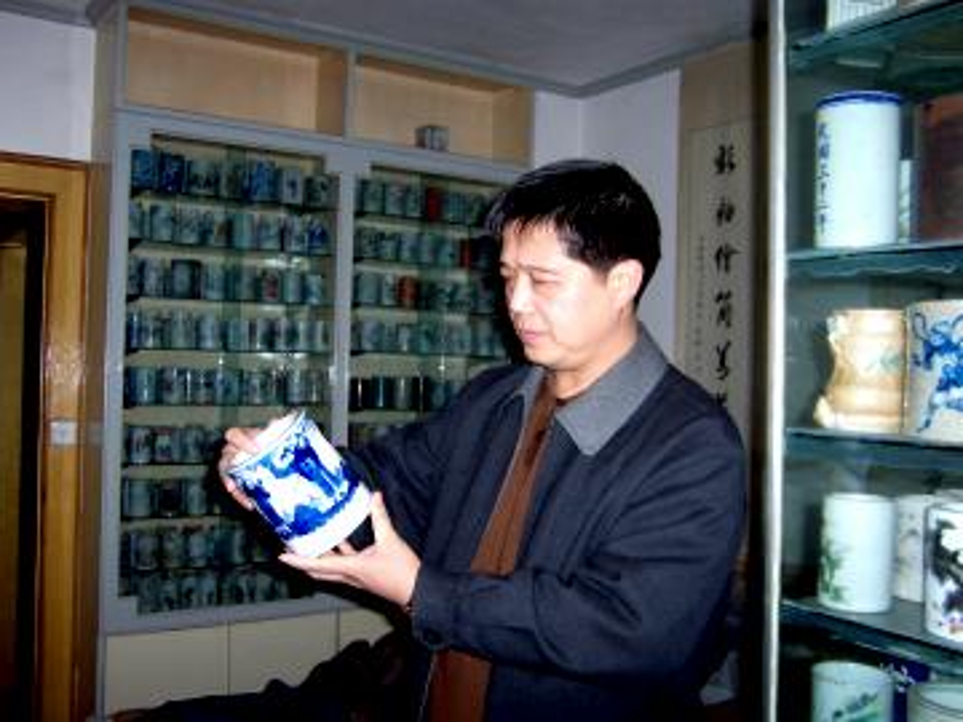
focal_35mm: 36
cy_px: 361
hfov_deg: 51.4
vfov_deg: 39.7
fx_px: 1002
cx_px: 482
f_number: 2.8
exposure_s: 1/60
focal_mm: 5.6
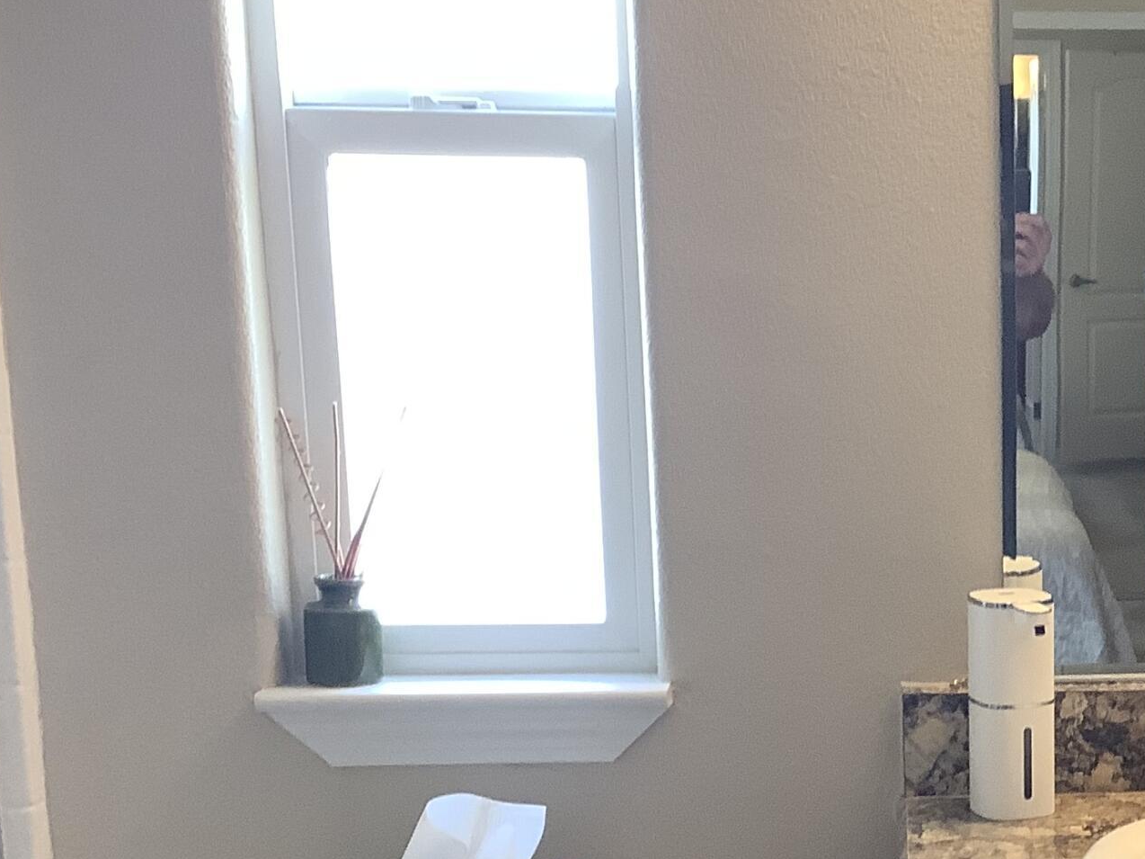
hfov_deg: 25.4
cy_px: 714
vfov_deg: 19.9
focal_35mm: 73
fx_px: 2414
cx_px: 1134
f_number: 2.4
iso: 100
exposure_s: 1/50
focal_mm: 3.3
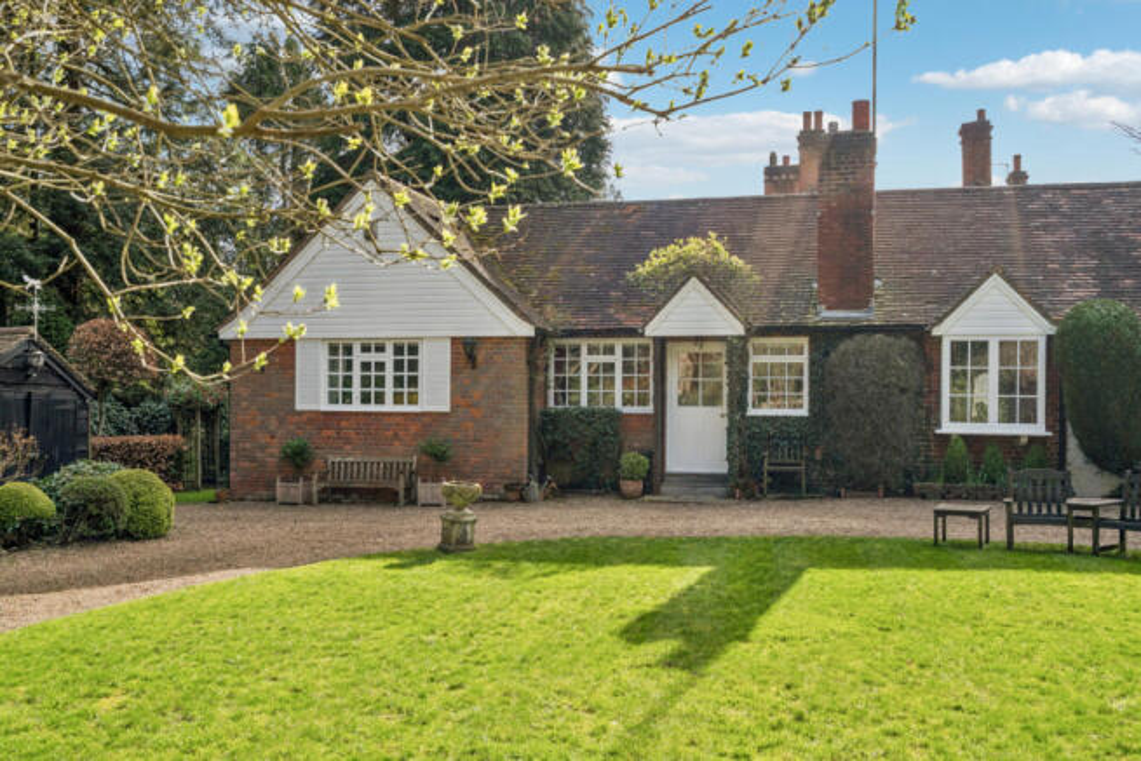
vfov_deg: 37.9
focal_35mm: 35
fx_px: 1109
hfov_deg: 54.4
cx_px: 570
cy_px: 380
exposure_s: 1/400
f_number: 10
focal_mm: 35
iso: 640
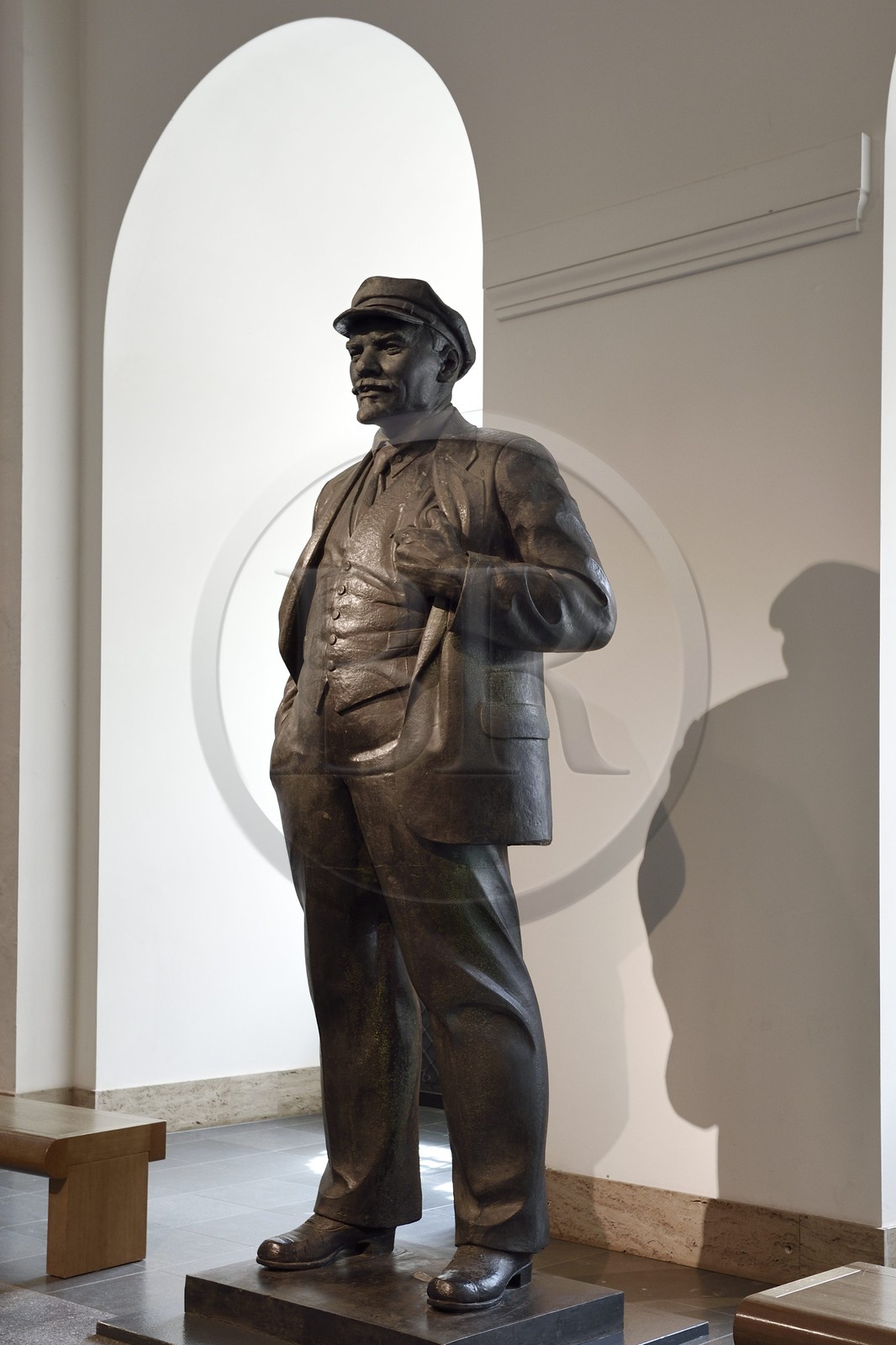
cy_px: 672
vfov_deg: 46.4
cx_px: 448
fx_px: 1569
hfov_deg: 31.9
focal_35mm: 42
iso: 800
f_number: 5
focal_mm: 42
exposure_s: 1/60
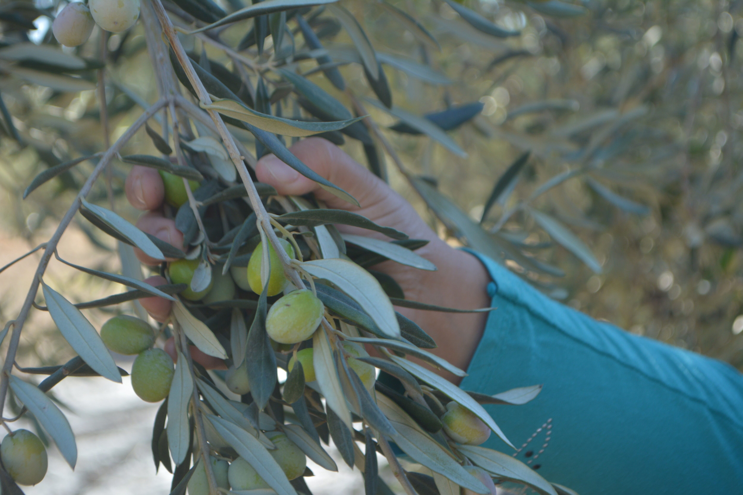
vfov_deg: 16.6
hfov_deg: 24.6
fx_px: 1703
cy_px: 248
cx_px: 372
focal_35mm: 82
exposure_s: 1/160
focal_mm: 55
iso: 200
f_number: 6.3
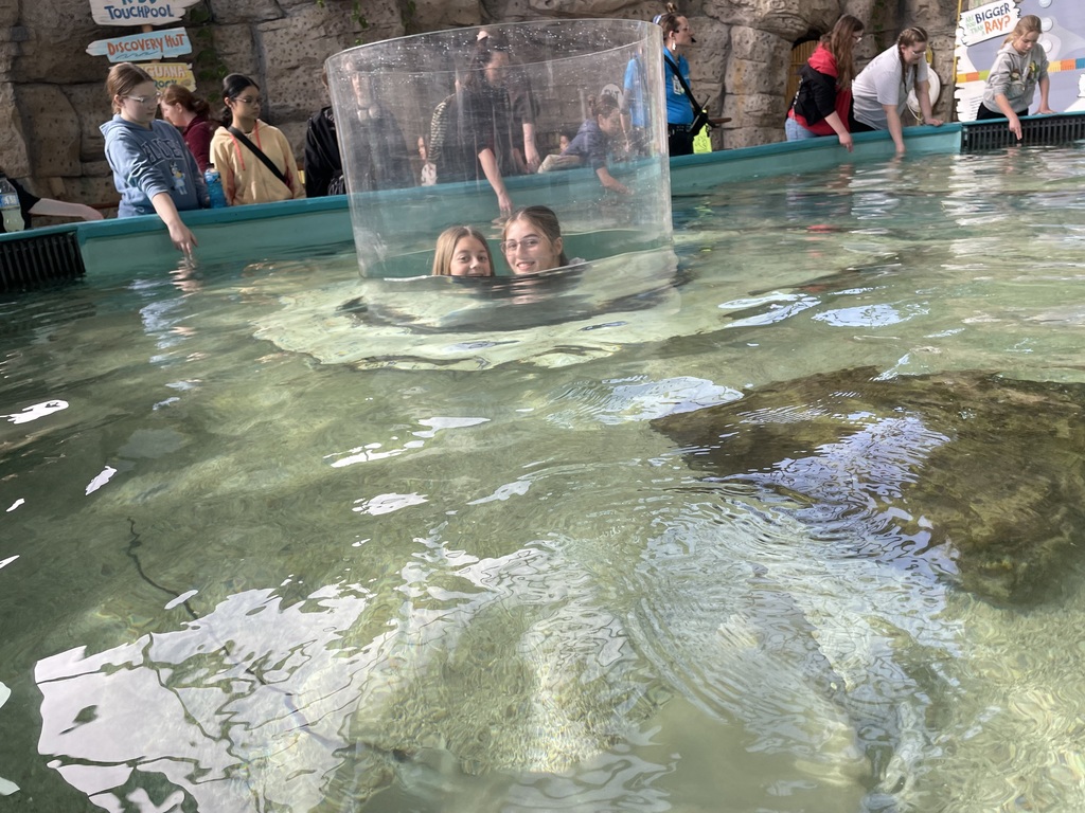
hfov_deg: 67.3
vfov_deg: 53.1
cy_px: 406
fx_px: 815
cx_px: 542
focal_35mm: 26
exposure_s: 1/294
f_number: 1.6
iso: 32
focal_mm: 4.2
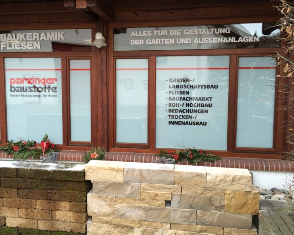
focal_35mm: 34
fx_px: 296
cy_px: 104
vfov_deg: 43.3
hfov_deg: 52.7
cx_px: 131
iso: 40
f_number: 2.2
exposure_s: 1/120
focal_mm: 4.15
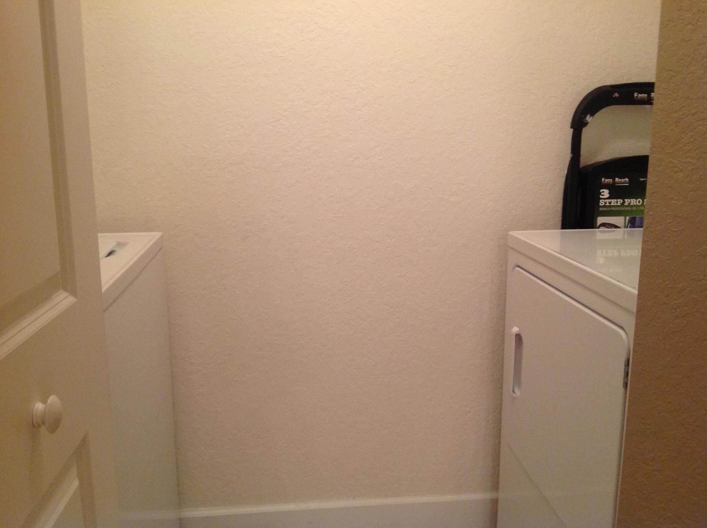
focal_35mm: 35
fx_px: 714
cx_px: 354
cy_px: 264
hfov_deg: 52.7
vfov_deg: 40.6
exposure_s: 1/15
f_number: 2.4
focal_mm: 4.28
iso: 125
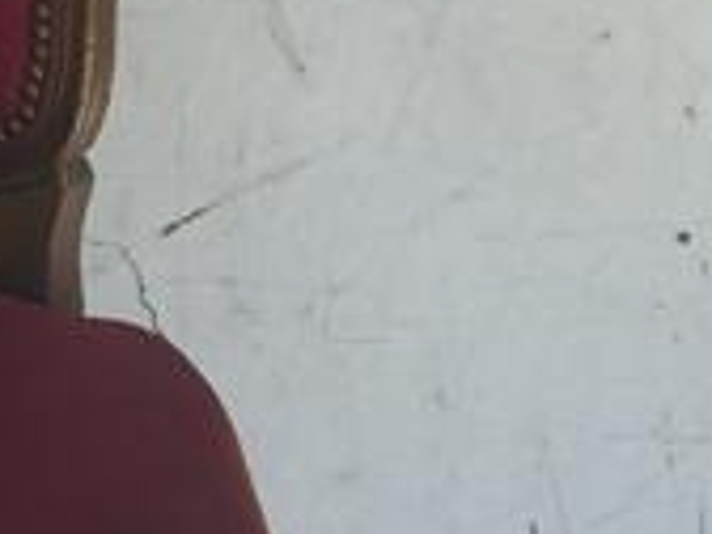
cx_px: -237
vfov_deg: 10.2
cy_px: 343
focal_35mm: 145
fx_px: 2982
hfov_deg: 13.1
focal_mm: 6.2
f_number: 2.7
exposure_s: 1/400
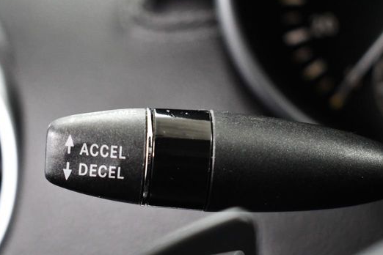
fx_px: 915
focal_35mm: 86
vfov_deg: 15.9
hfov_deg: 23.6
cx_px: 169
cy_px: 151
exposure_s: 1/60
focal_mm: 35
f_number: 4.5
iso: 3600
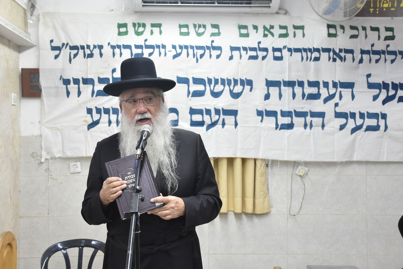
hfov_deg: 41.1
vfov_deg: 28.1
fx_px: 537
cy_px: 134
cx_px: 202
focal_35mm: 48
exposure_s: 1/100
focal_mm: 32
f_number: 5.6
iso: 1600
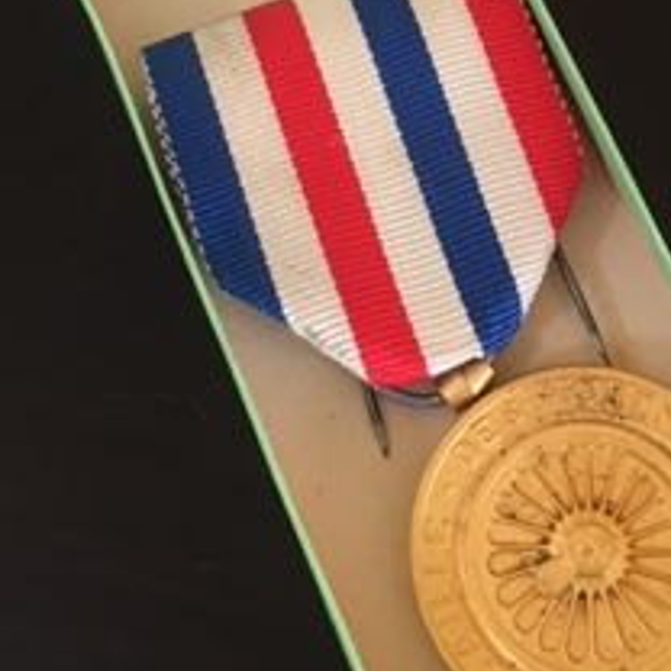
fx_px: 1733
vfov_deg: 20.8
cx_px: 361
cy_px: -71
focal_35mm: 79
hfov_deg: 21.9
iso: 80
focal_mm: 4.15
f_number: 2.2
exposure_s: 1/33
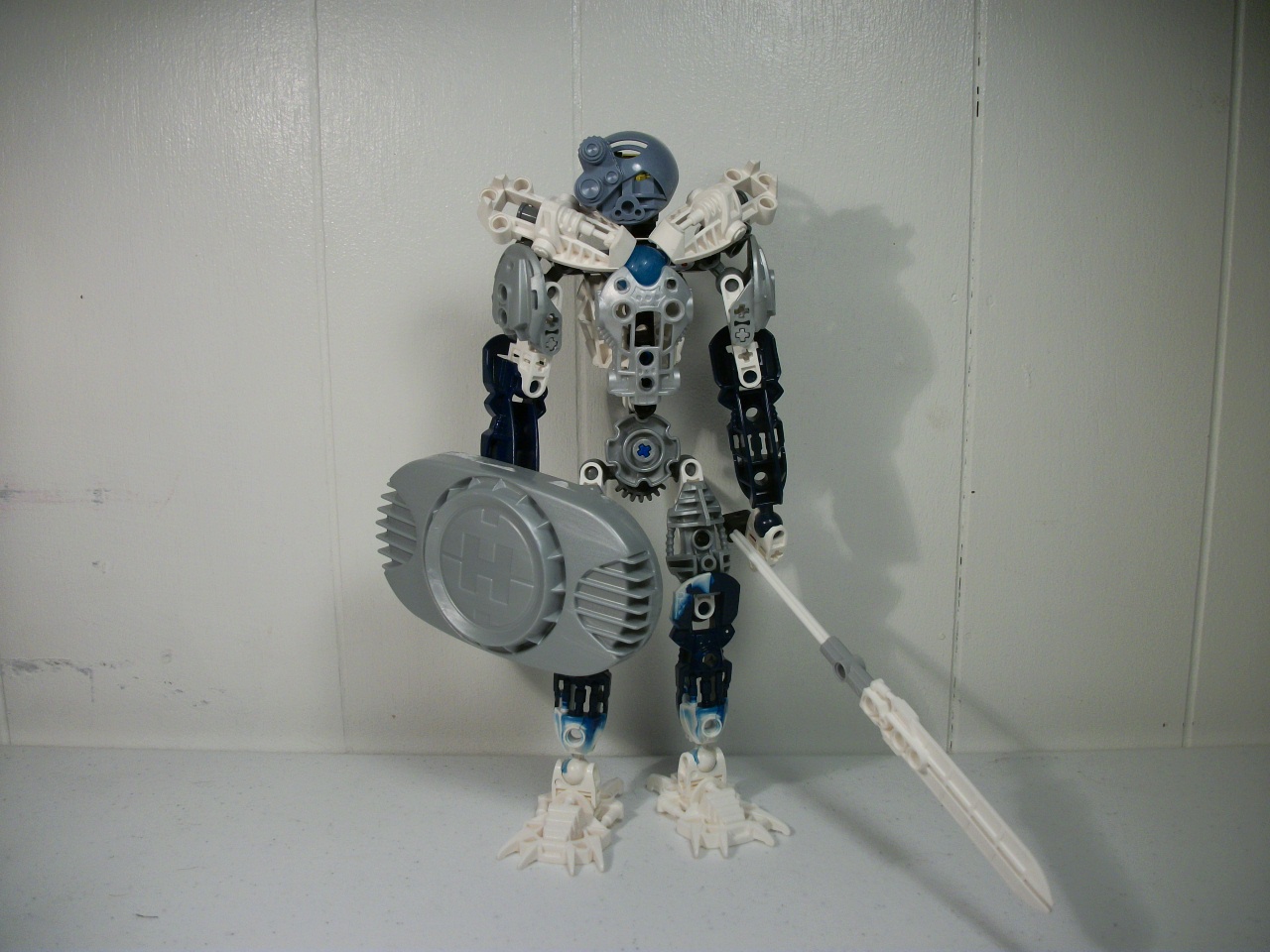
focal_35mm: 32
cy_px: 476
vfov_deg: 44.2
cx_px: 635
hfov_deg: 56.8
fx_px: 1174
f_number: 2.9
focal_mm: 5.7
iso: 80
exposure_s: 1/60
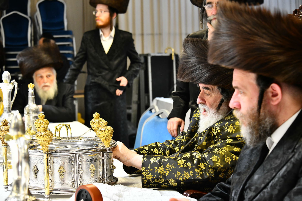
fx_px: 654
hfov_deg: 26.0
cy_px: 100
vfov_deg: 17.5
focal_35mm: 78
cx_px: 151
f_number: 5.6
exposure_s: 1/160
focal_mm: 78
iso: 2500
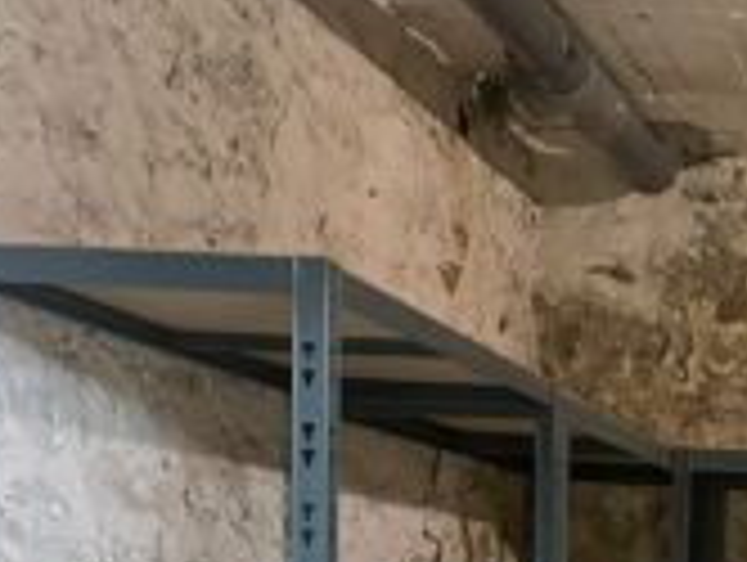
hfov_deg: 23.6
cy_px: 791
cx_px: 904
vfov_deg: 18.0
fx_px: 1621
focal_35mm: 75
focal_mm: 5.96
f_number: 1.6
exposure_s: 1/33
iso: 500
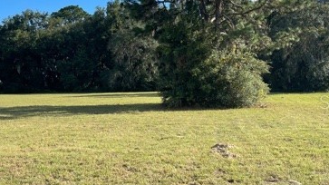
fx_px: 436
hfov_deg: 40.9
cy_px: 102
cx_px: 115
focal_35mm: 50
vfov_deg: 23.9
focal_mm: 5.1
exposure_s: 1/1946
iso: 32
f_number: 1.6
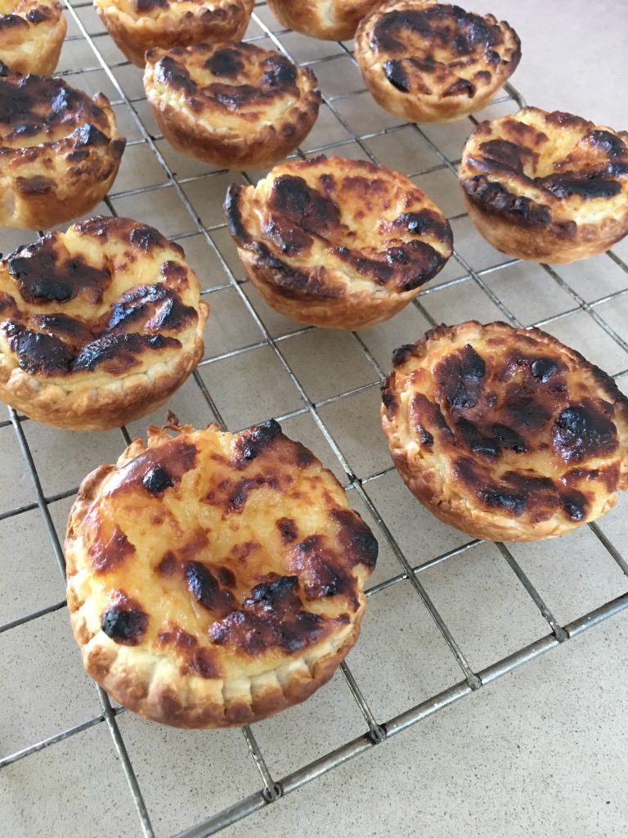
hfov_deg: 48.2
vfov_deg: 61.7
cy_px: 419
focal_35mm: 29
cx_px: 314
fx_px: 701
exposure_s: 1/17
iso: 100
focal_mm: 4.15
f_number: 2.2
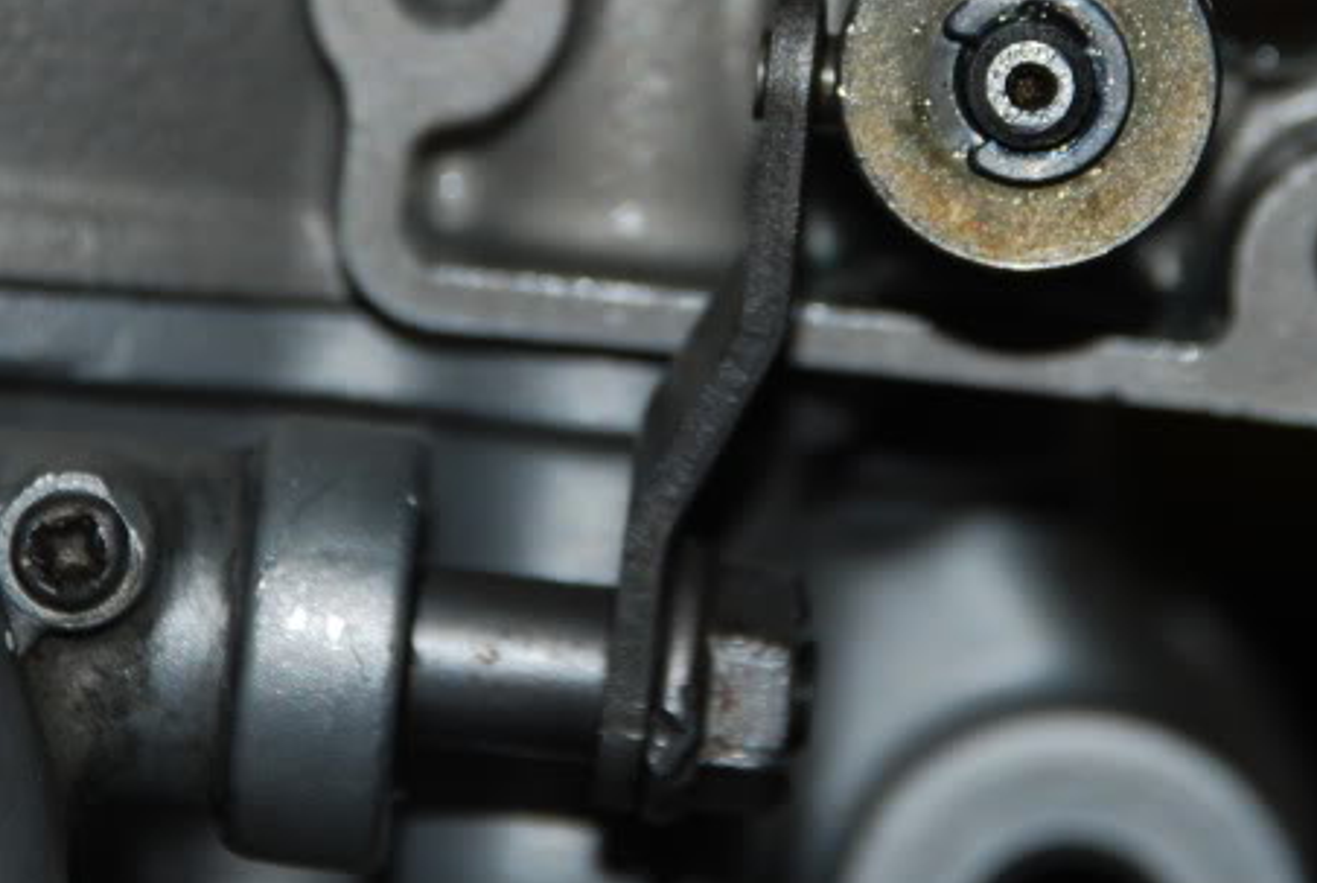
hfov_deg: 4.5
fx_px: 16787
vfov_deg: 3.0
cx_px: 788
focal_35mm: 458
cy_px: 31
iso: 100
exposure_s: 1/125
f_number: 5.6
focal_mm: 135
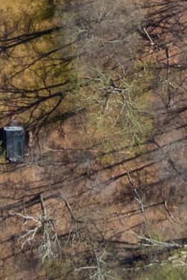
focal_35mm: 131
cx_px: -41
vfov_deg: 14.8
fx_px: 1021
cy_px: -103
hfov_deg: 10.3
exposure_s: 1/1600
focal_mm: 4.39
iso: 100
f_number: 2.8
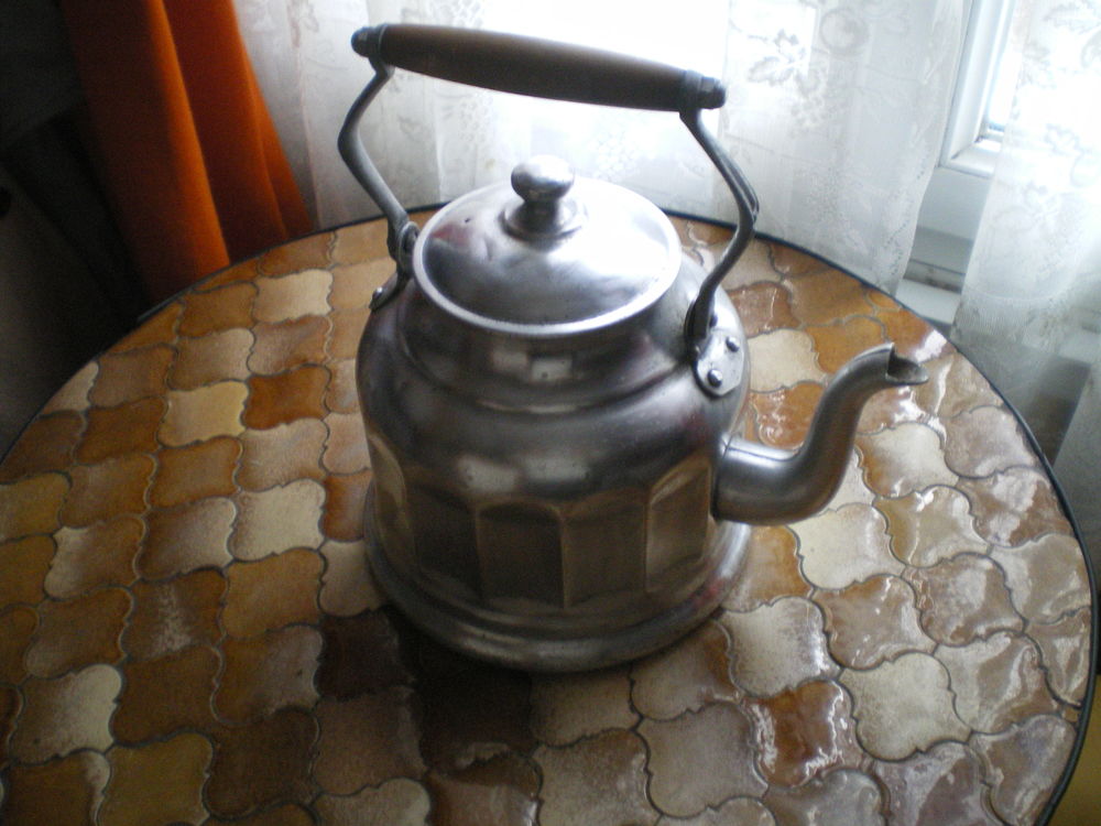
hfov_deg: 49.0
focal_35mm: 38
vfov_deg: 37.7
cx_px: 550
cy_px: 413
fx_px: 1209
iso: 400
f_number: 3.1
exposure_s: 1/20
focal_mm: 6.3
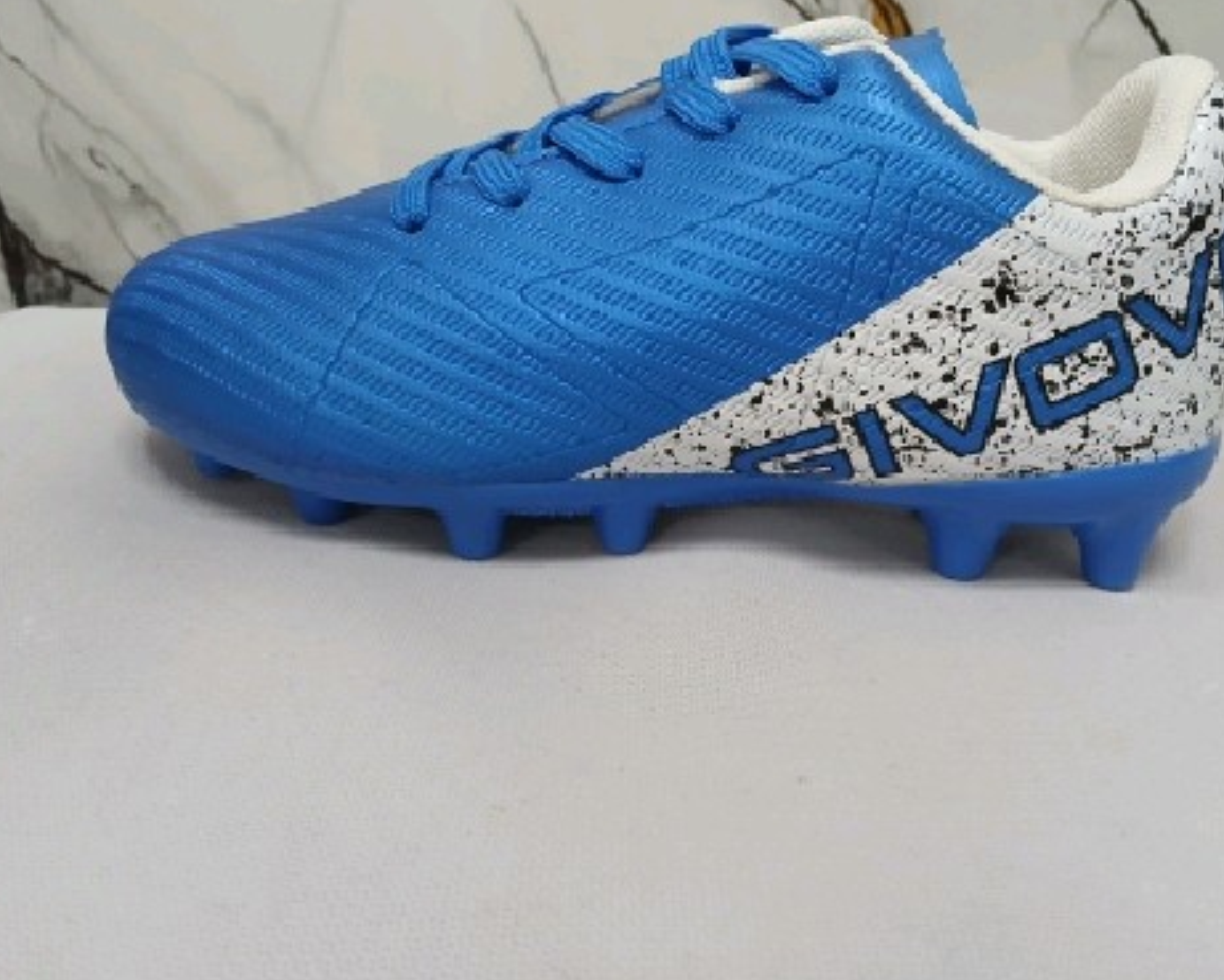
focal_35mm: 33
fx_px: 1196
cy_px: 441
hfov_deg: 54.1
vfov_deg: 44.5
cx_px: 677
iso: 250
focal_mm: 3.98
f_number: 1.8
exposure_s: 1/40.2
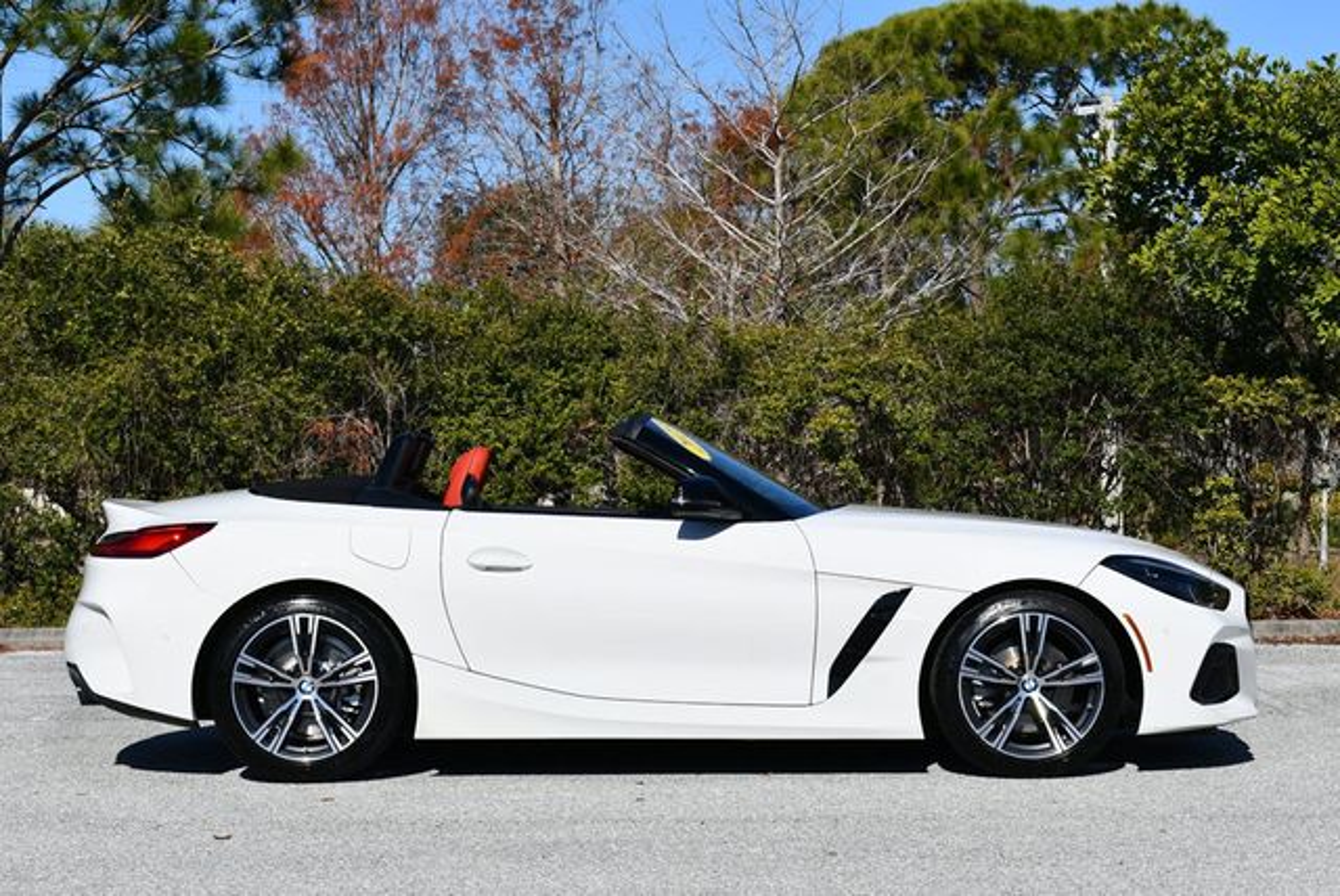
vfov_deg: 17.1
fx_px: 2980
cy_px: 448
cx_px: 670
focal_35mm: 80
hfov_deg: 25.3
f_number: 9
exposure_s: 1/320
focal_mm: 40
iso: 100
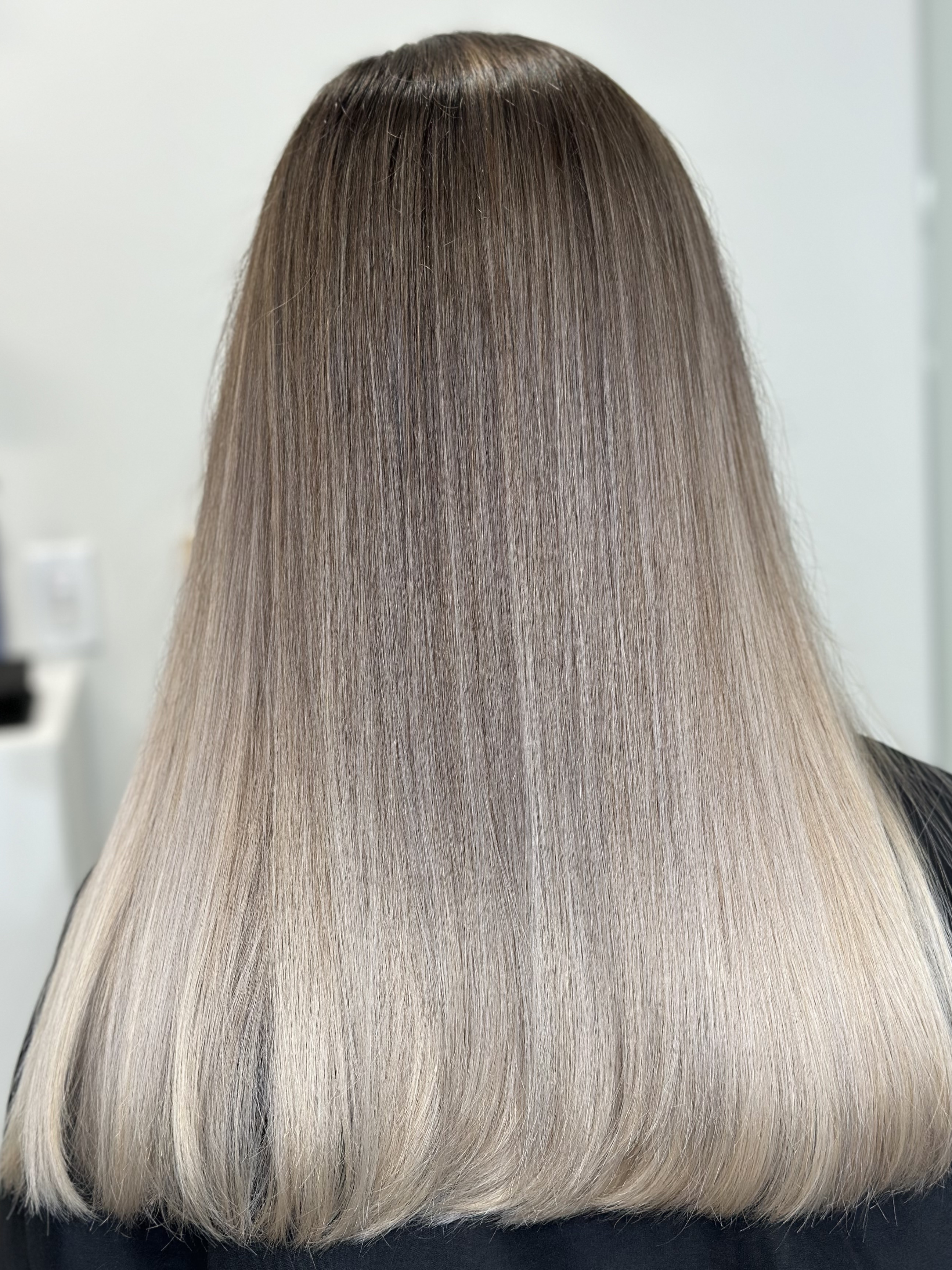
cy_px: 647
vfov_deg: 34.3
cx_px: 529
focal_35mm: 56
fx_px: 2053
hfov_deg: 26.1
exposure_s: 1/100
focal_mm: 6.86
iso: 80
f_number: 1.78
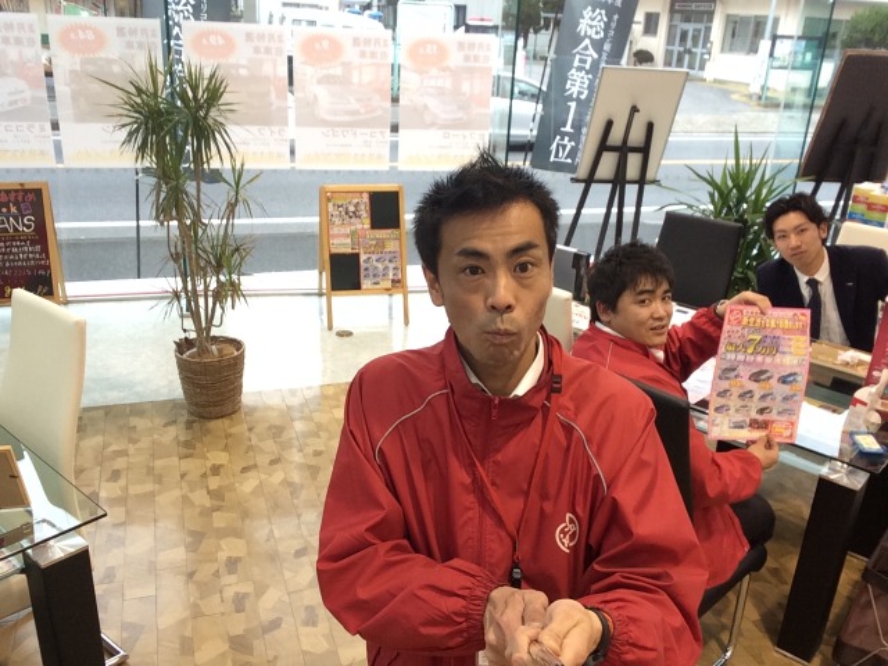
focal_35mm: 33
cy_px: 333
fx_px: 847
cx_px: 444
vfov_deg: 42.9
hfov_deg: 55.4
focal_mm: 2.15
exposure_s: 1/30
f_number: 2.4
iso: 80
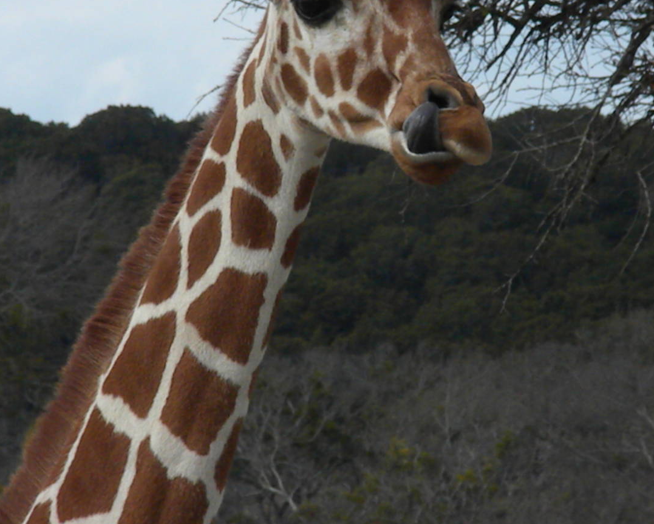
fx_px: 7298
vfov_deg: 4.1
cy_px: 196
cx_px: 376
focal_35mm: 377
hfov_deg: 5.1
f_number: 14
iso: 640
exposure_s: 1/425
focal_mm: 46.2
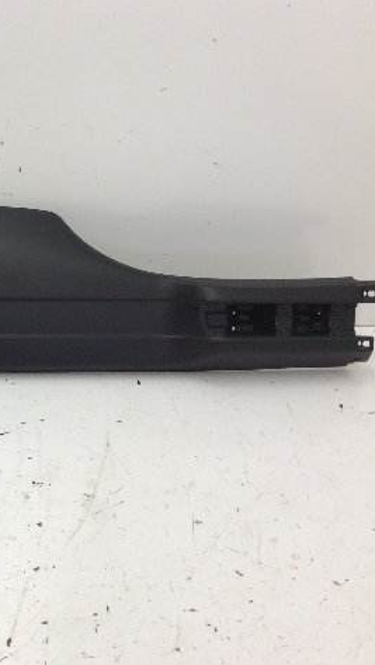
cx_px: -17
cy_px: 331
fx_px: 830
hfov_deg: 24.1
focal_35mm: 47
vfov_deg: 43.7
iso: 40
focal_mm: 3.3
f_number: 2.4
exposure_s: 1/60
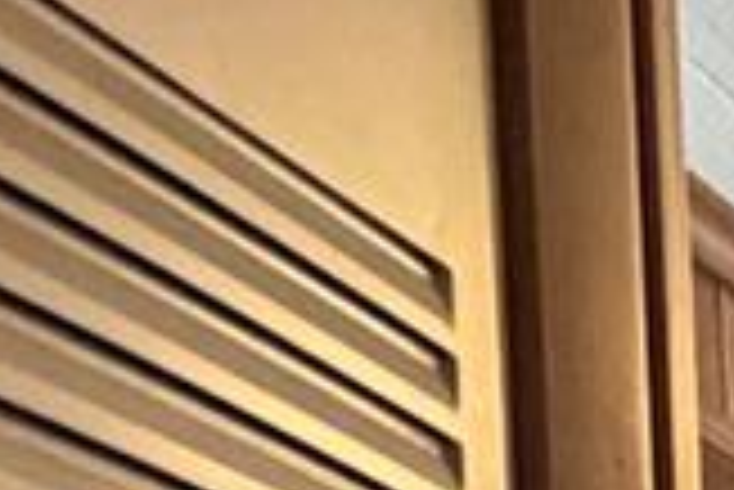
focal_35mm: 137
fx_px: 2796
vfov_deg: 8.0
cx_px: 1567
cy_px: 1645
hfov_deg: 12.7
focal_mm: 2.22
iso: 500
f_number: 2.2
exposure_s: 1/60
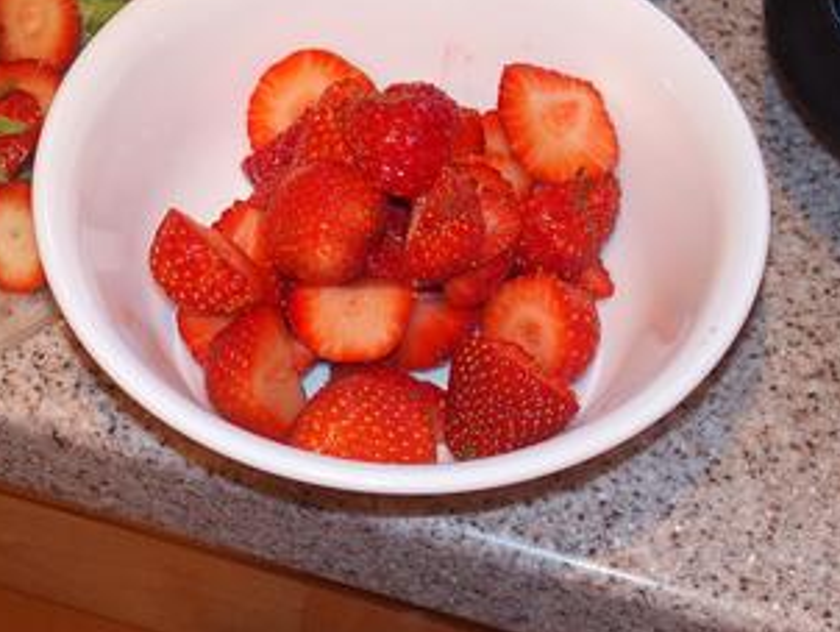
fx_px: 2064
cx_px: 234
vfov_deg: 17.3
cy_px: 170
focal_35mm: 85
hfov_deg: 22.8
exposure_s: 1/50
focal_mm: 12
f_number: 2.8
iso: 400
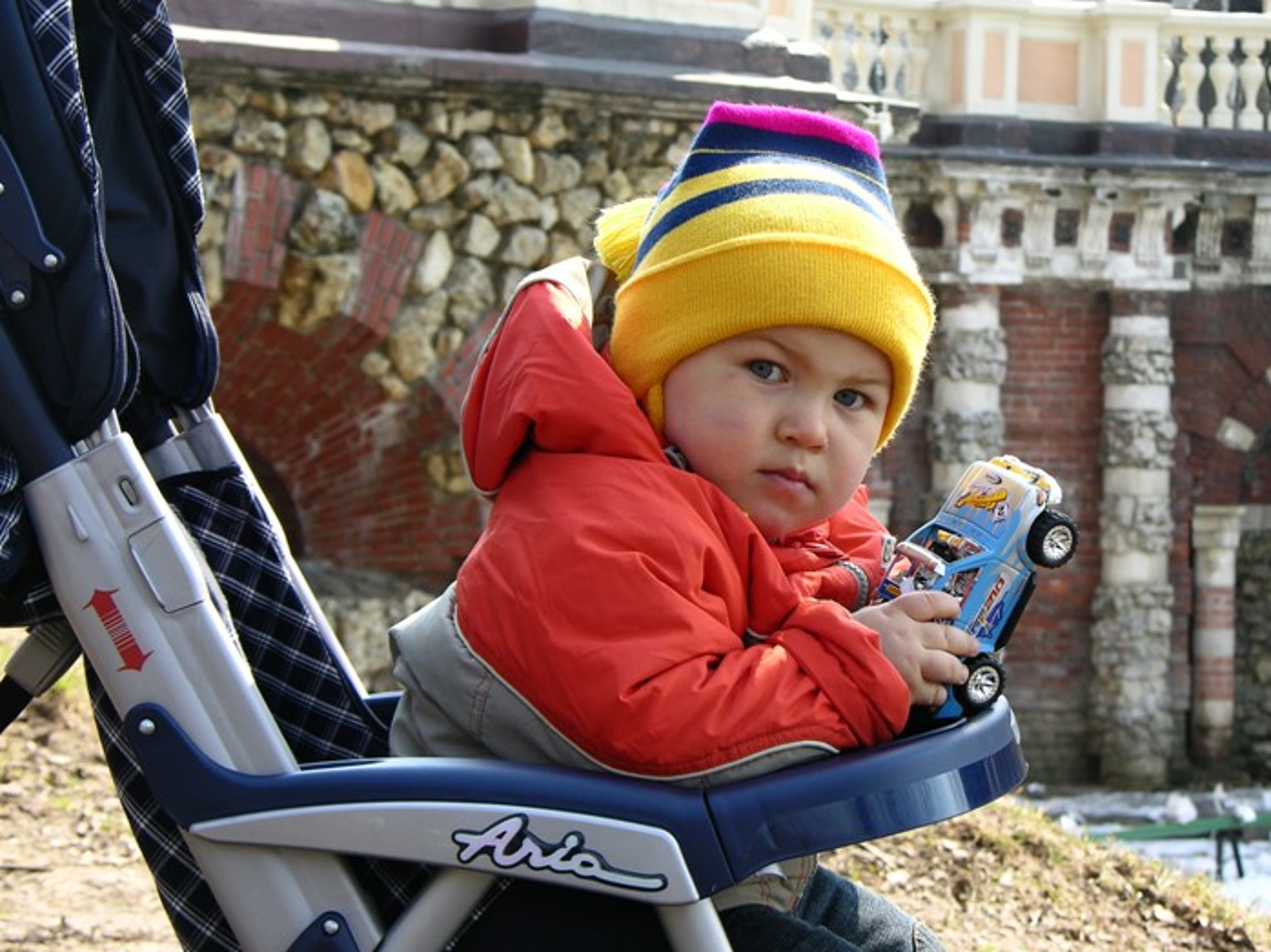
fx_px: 4405
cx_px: 719
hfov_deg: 16.4
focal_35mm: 120
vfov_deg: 12.3
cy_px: 412
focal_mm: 23.7
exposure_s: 1/65
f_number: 5
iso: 50
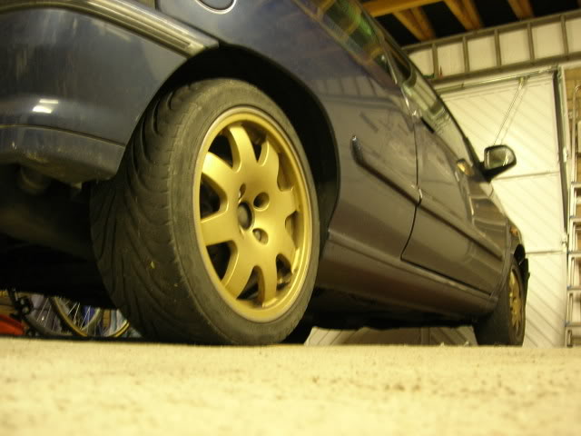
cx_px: 290
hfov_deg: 49.0
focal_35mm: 38
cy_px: 218
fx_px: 638
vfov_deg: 37.7
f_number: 2.8
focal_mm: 7.8
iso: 86
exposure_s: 1/3.7
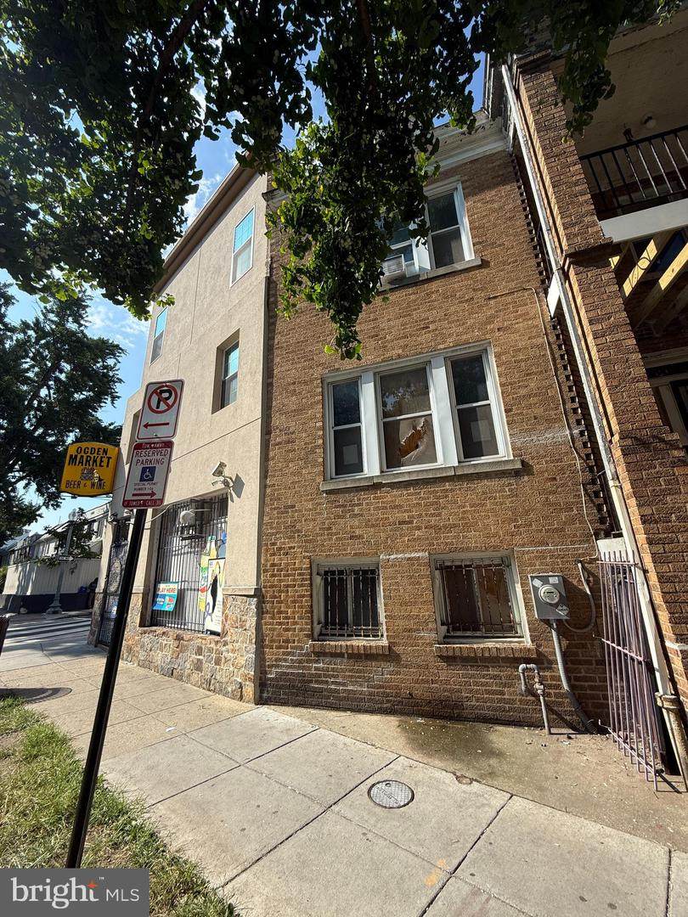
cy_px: 458
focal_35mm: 14
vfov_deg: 102.1
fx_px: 371
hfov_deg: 85.7
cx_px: 344
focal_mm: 2.22
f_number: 2.2
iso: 50
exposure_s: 1/1399
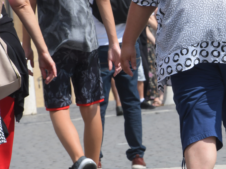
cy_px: 104
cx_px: 226
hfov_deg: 3.4
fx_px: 3800
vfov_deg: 2.6
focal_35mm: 582
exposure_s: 1/320
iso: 500
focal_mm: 200
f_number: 20
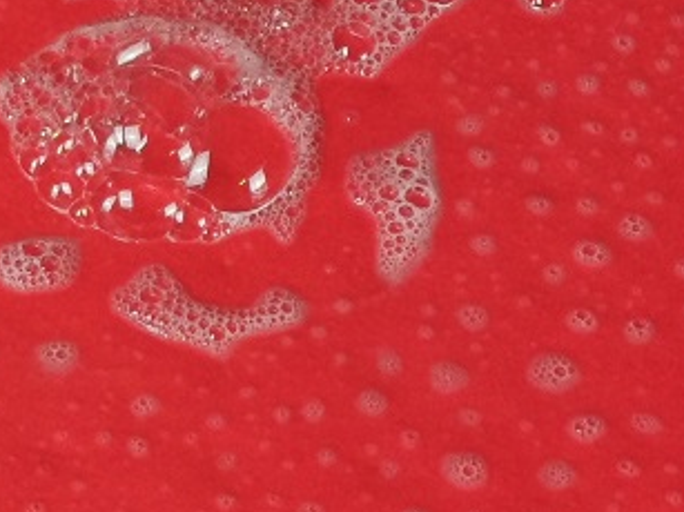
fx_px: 4681
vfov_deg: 6.3
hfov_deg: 8.3
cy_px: 229
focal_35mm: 237
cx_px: 40
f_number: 1.6
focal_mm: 5.56
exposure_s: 1/100
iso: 80
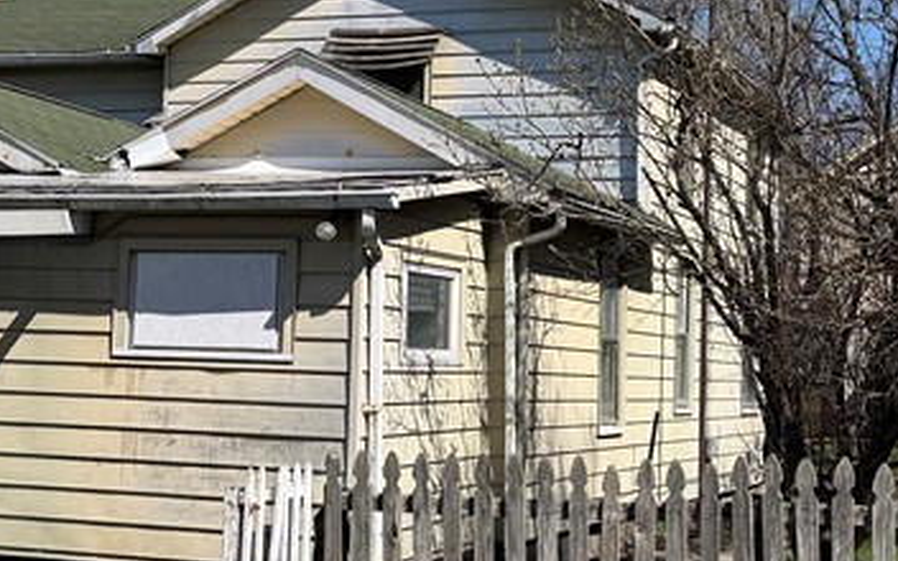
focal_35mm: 74
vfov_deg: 17.6
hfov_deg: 27.8
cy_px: 263
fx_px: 1811
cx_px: 423
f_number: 1.78
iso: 80
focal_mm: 6.76
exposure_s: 1/5319
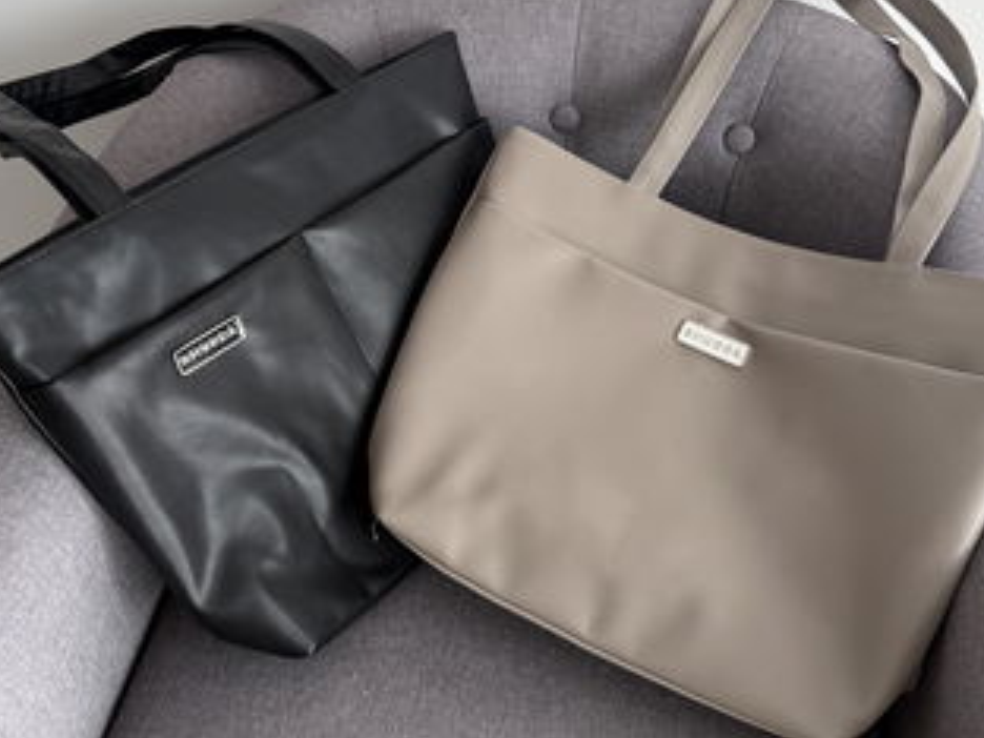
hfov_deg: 45.8
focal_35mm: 41
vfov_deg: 34.9
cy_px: 270
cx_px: 505
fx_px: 1165
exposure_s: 1/121
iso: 100
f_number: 1.78
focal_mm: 6.76
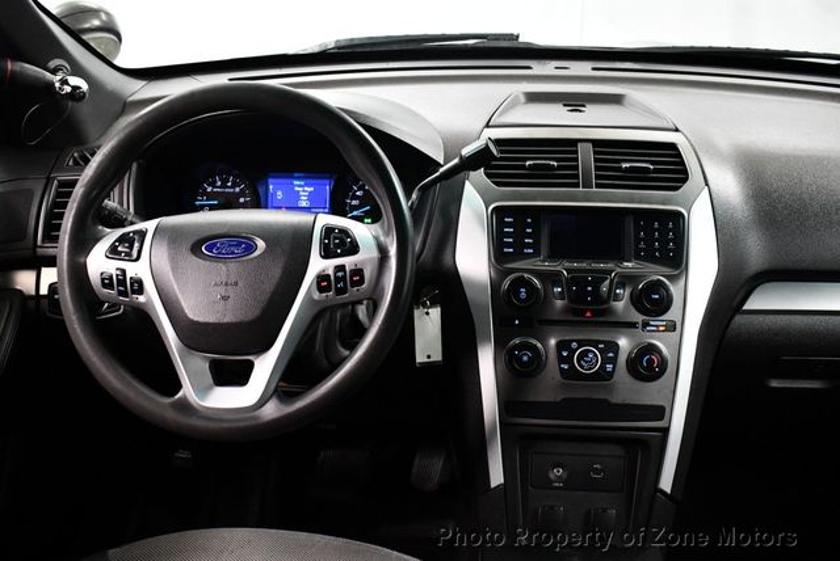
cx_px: 420
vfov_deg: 36.9
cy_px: 280
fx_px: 841
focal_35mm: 36
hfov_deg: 53.1
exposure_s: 1/80
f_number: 3.5
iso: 3200
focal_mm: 18
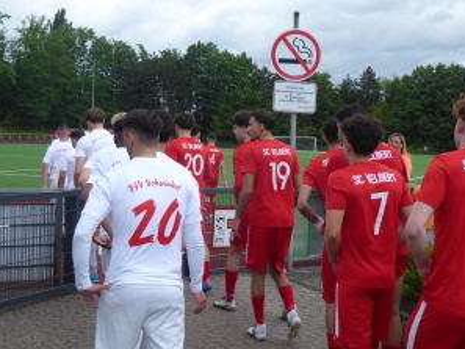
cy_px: 189
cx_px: 225
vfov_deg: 26.1
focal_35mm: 56
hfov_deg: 34.3
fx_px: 753
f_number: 3.7
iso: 80
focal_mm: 6.7
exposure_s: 1/320
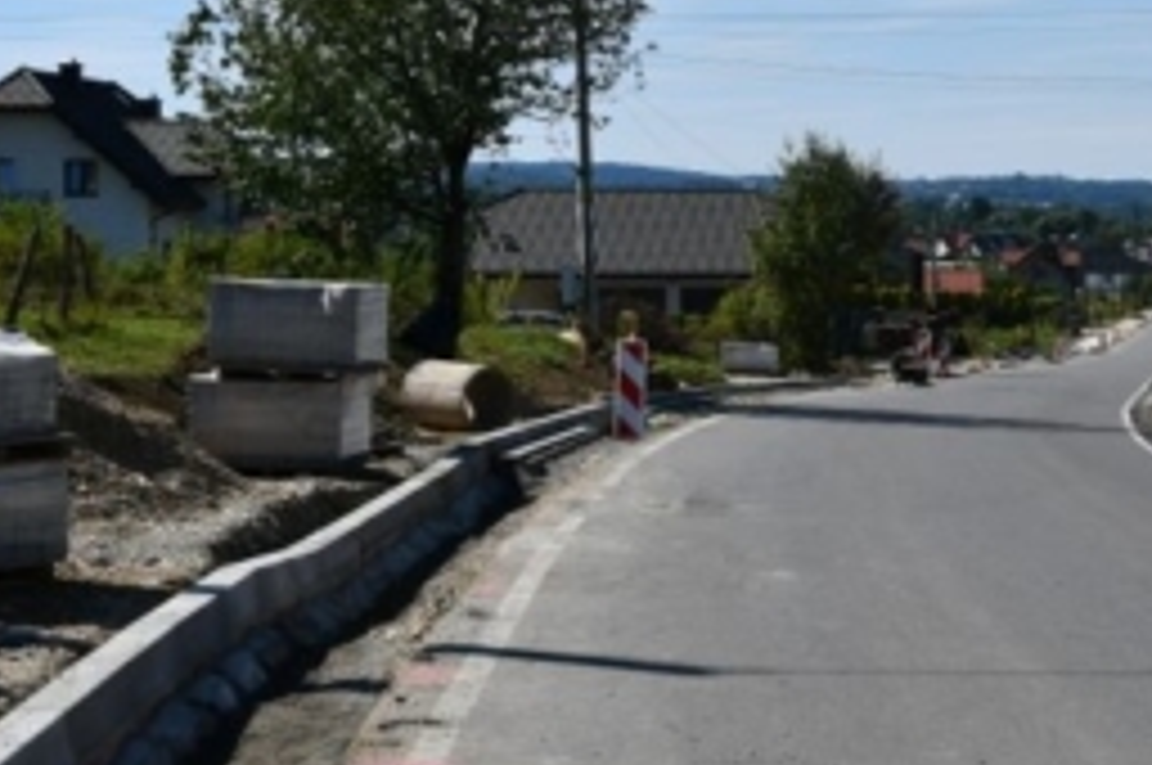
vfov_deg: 15.1
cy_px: 340
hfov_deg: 22.6
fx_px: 2876
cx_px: 752
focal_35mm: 90
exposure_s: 1/320
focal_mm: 31
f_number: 9
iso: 100
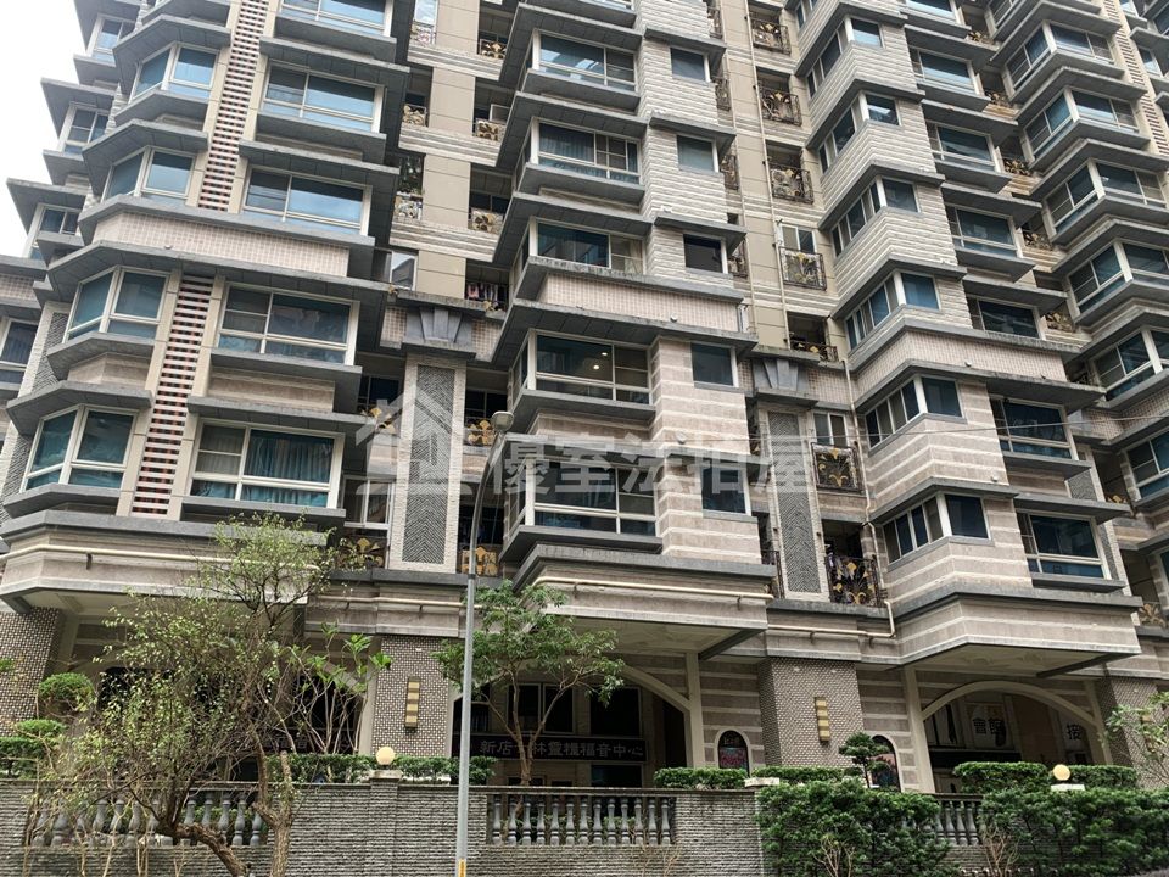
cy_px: 438
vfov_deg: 53.1
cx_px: 584
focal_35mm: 26
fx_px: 878
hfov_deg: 67.3
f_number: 1.8
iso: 25
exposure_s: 1/122
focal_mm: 4.25
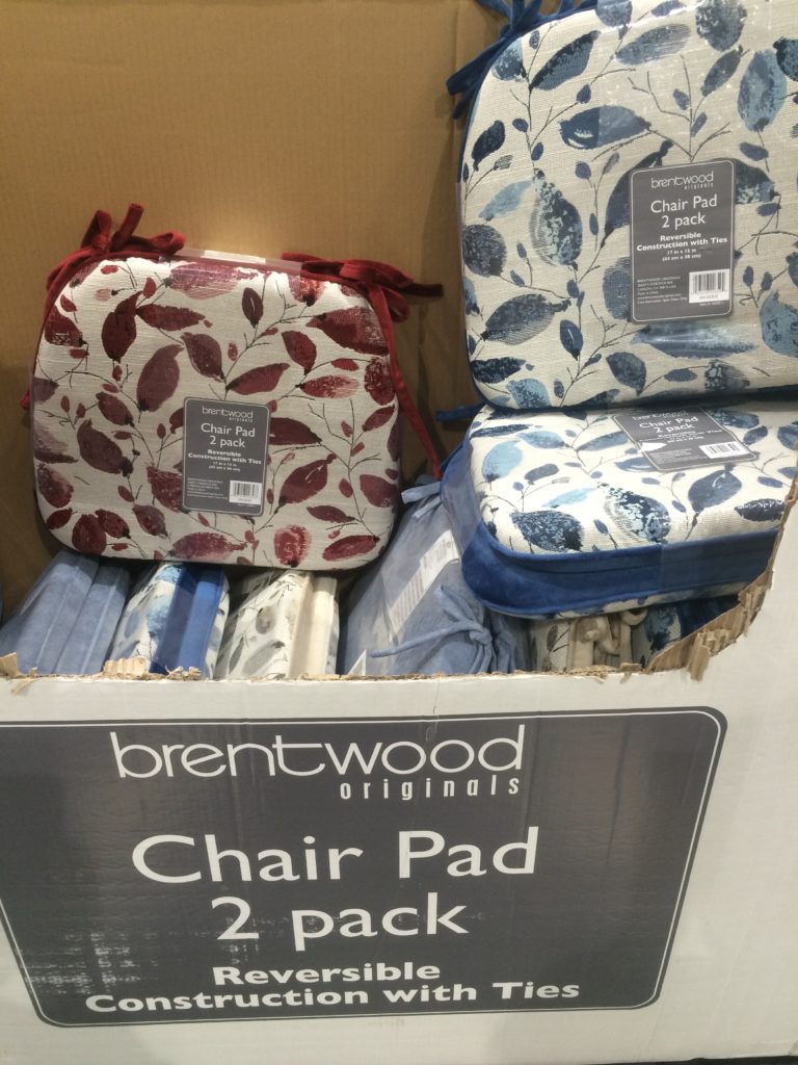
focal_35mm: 29
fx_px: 891
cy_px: 532
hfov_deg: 48.2
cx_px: 399
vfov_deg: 61.7
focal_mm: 4.15
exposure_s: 1/30
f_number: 2.2
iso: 100
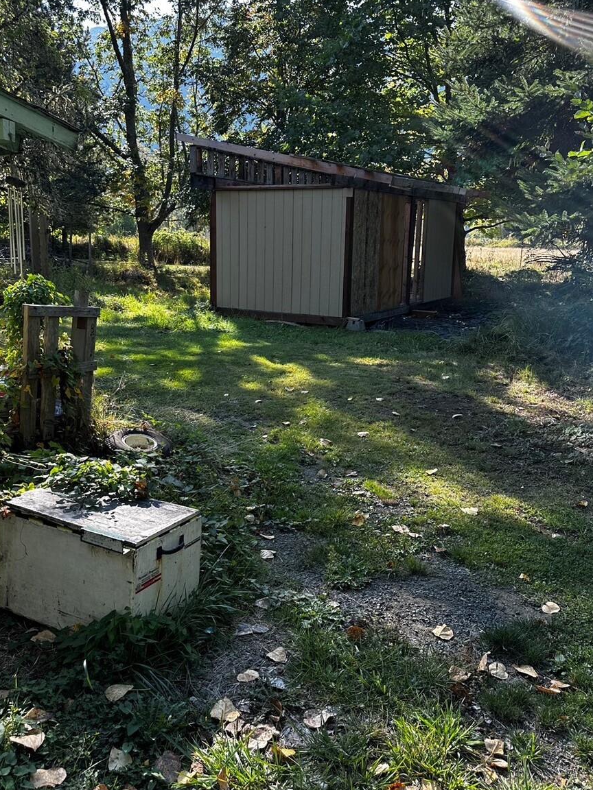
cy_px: 365
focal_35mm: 30
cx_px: 279
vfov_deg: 59.9
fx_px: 685
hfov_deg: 46.8
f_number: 1.78
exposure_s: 1/549
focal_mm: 6.86
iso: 80
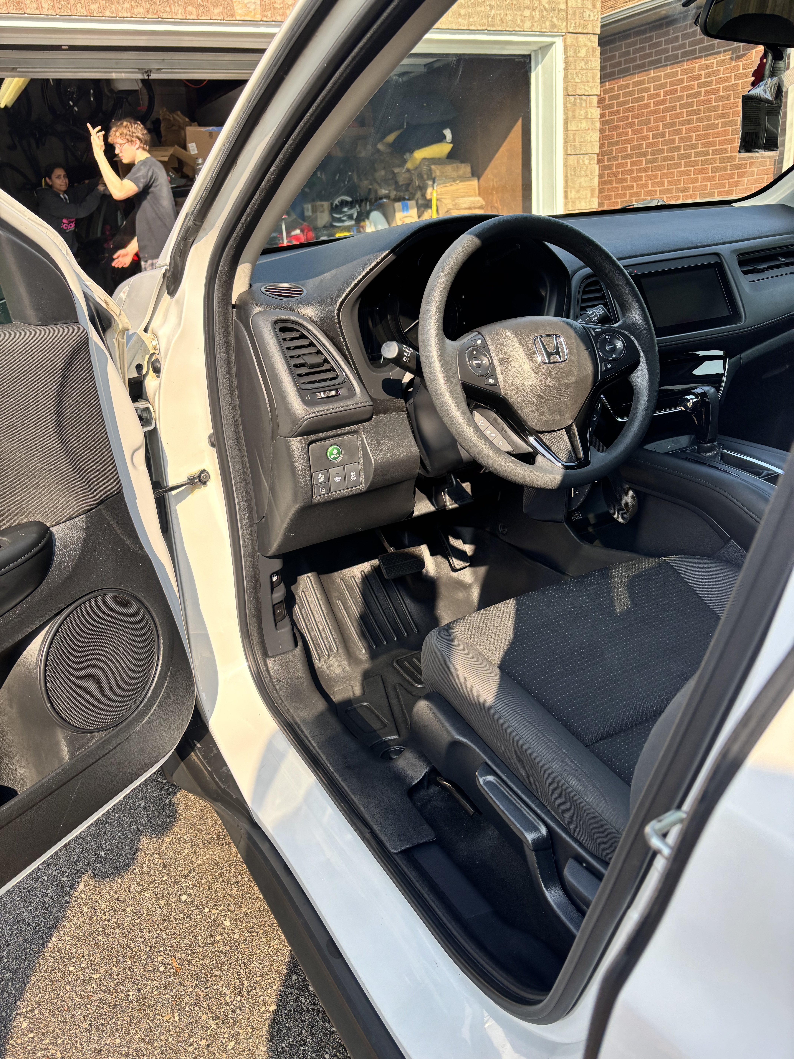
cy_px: 530
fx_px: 795
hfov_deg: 53.1
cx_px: 397
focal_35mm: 26
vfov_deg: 67.3
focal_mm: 5.96
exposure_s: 1/550
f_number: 1.6
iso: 50
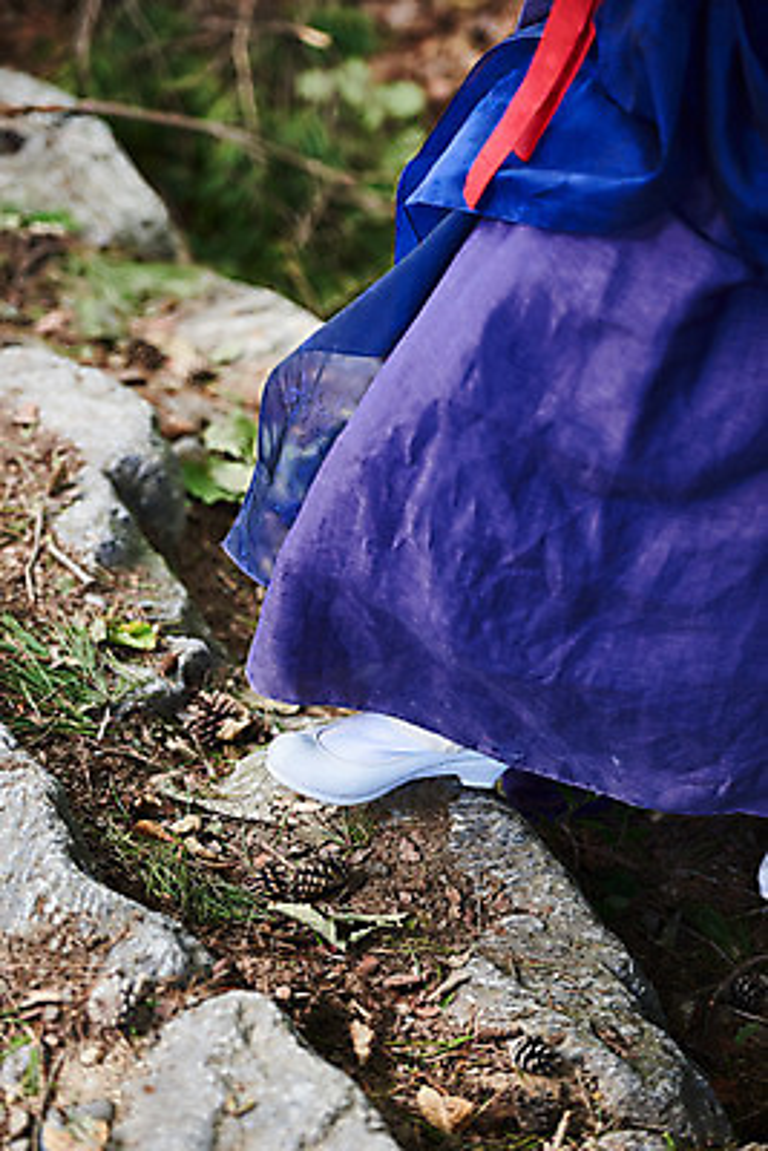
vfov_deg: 20.4
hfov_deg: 13.7
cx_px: 384
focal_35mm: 100
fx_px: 3197
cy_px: 576
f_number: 2.8
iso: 640
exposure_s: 1/250
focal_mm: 100
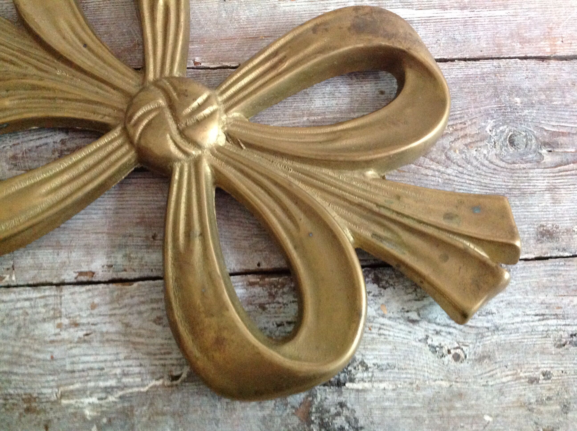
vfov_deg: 40.6
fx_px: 583
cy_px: 216
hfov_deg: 52.7
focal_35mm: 35
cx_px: 288
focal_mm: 4.28
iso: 640
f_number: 2.4
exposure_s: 1/15
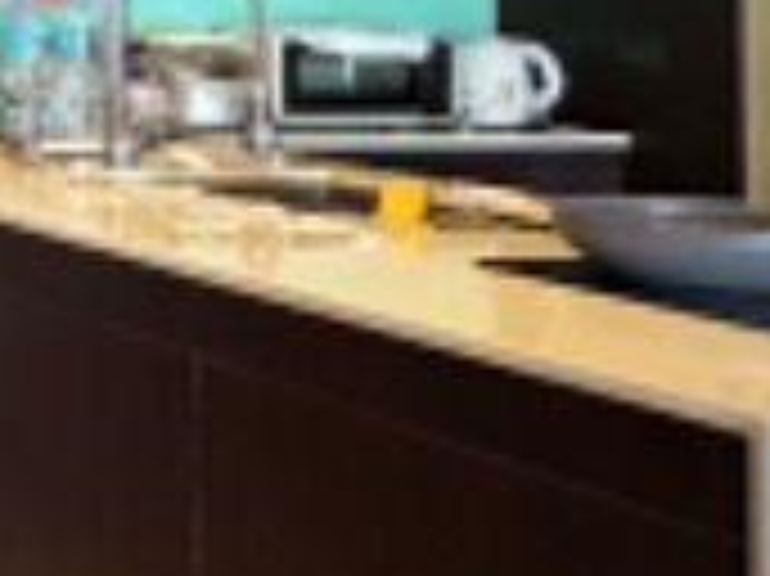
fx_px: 1823
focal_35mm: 82
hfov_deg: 15.4
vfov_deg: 17.4
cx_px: -995
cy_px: -54
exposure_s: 1/34
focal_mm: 2.22
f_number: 2.2
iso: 1000
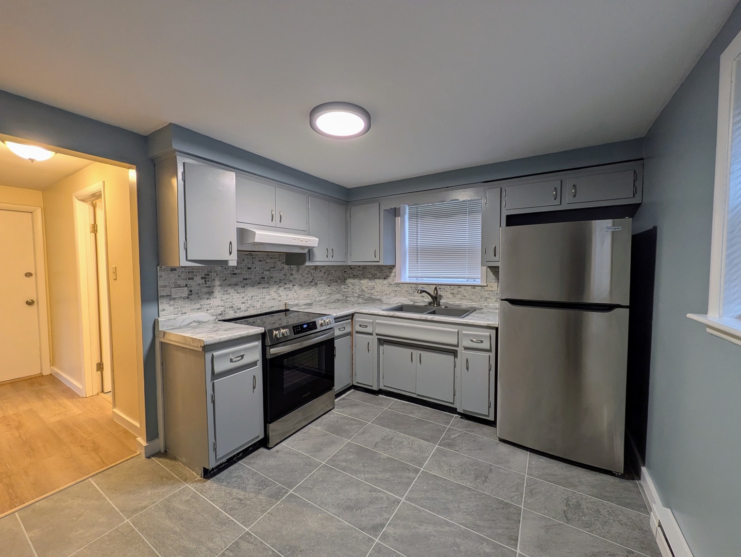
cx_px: 370
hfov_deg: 102.0
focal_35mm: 14
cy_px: 278
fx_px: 300
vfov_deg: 85.7
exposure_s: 1/40
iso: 55
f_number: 2.2
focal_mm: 1.83
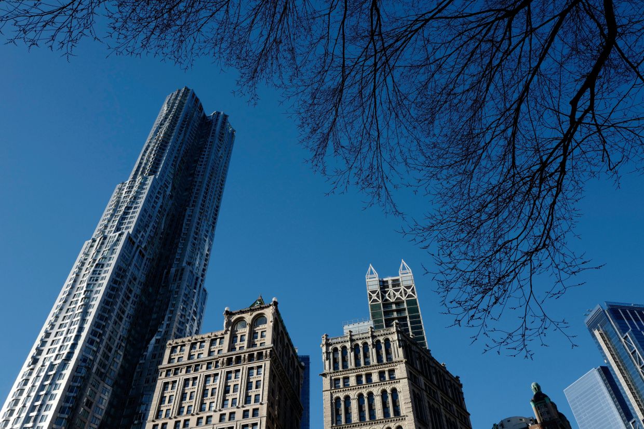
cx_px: 322
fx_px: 501
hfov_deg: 65.5
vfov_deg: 46.4
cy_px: 214
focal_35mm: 28
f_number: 8
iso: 400
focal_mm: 28
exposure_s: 1/800
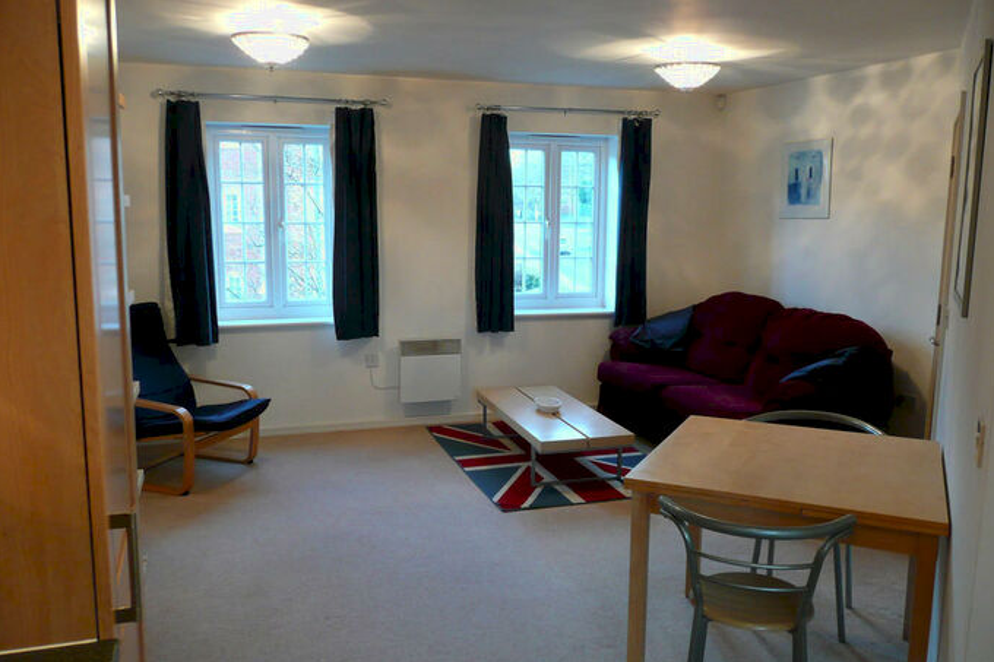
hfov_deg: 61.9
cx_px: 507
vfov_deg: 43.6
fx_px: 828
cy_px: 337
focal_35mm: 30
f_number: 3.3
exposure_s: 1/13
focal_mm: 4.6
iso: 200
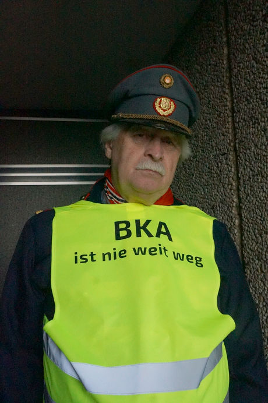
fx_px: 369
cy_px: 202
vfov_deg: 57.3
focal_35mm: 33
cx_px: 134
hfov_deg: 39.9
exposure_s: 1/4000
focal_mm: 22
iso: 6400
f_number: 8
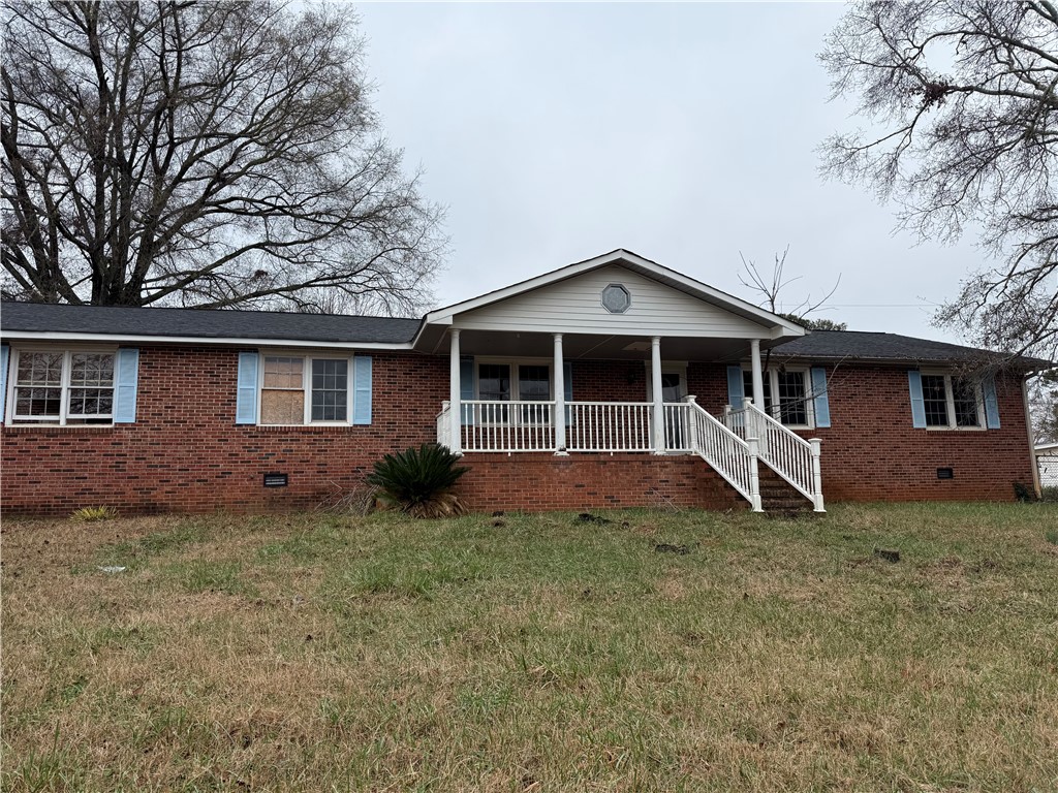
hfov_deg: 71.6
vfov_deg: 56.8
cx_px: 529
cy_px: 396
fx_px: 734
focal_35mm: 24
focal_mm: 6.76
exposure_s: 1/2299
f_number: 1.78
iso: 80
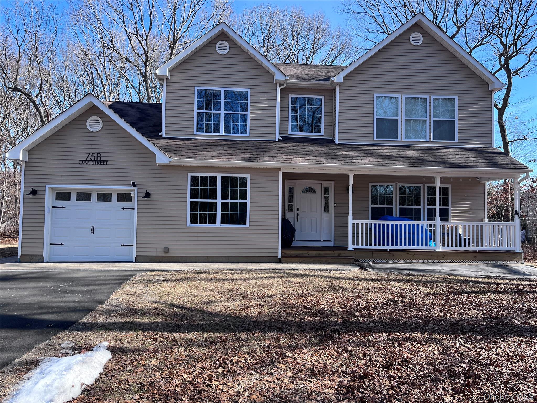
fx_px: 403
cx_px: 268
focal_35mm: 26
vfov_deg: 53.1
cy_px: 202
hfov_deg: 67.3
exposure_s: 1/951
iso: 50
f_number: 1.6
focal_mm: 5.1
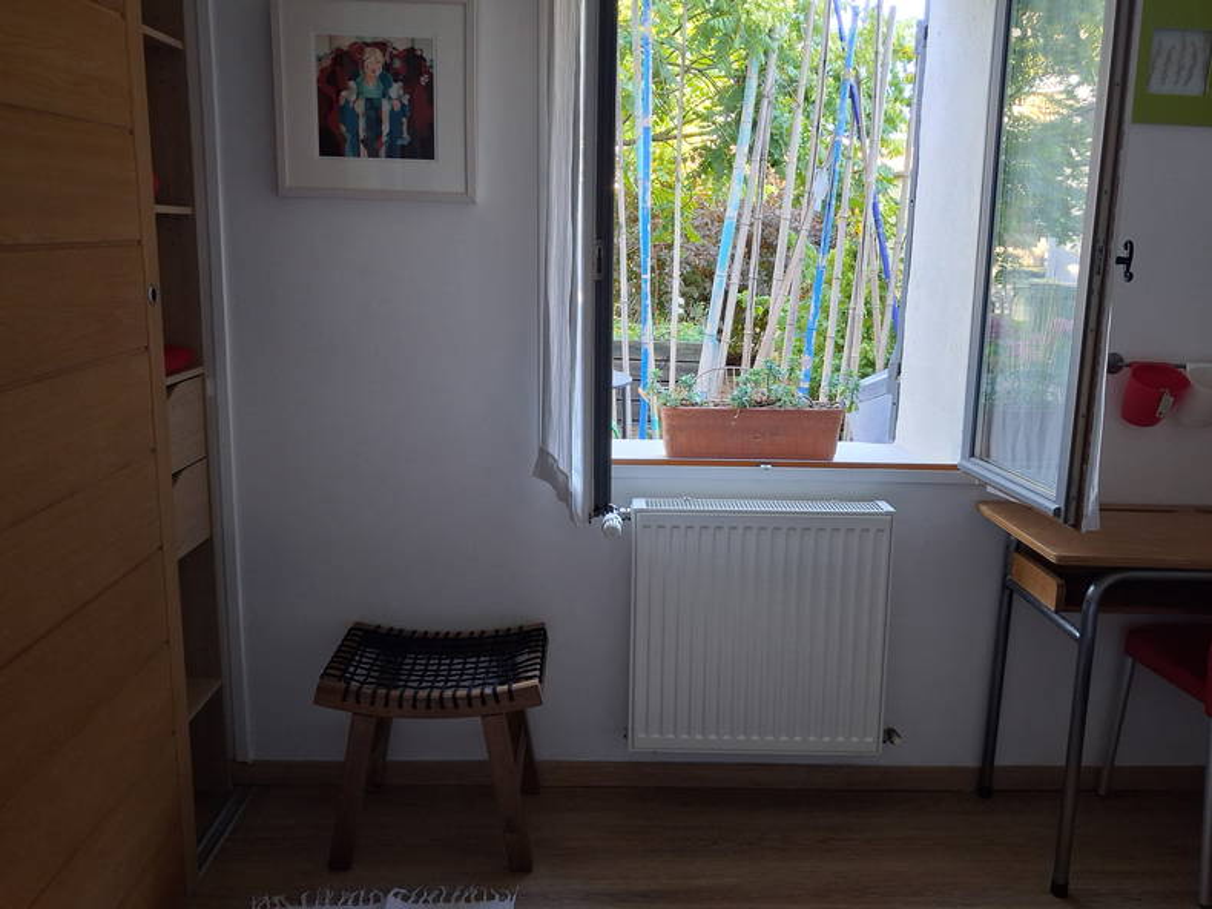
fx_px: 945
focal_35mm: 27
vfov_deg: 51.3
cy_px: 454
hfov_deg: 65.3
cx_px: 606
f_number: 1.8
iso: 250
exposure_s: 1/60.2
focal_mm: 4
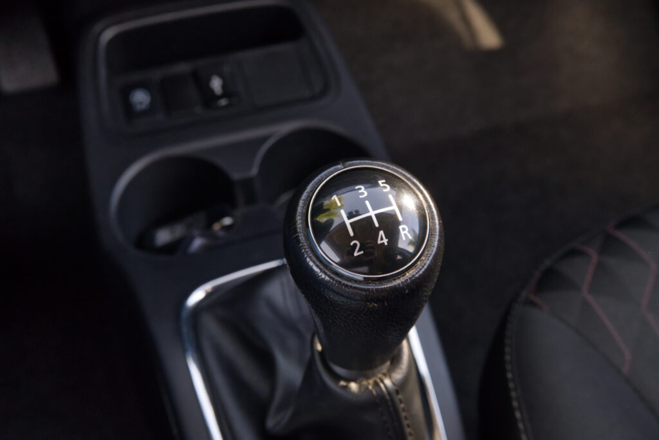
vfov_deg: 35.1
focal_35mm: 38
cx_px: 330
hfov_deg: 50.7
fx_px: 696
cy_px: 220
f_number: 7.1
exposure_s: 1/160
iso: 2000
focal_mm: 25.6
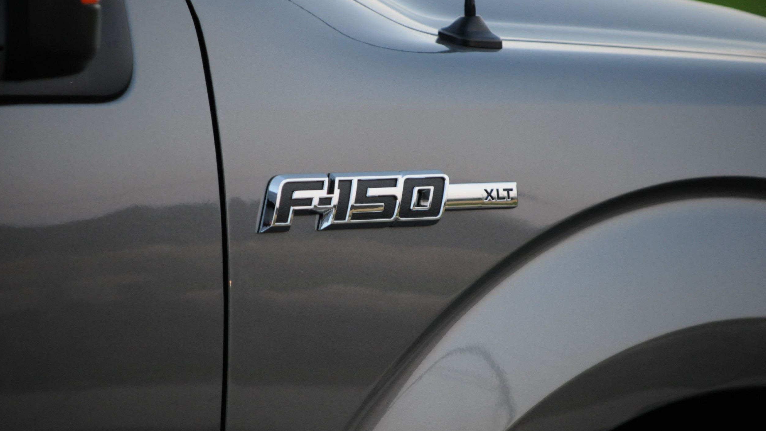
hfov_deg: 9.1
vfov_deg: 5.1
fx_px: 4794
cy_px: 218
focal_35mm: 236
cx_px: 383
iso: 800
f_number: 5
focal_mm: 150
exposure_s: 1/25
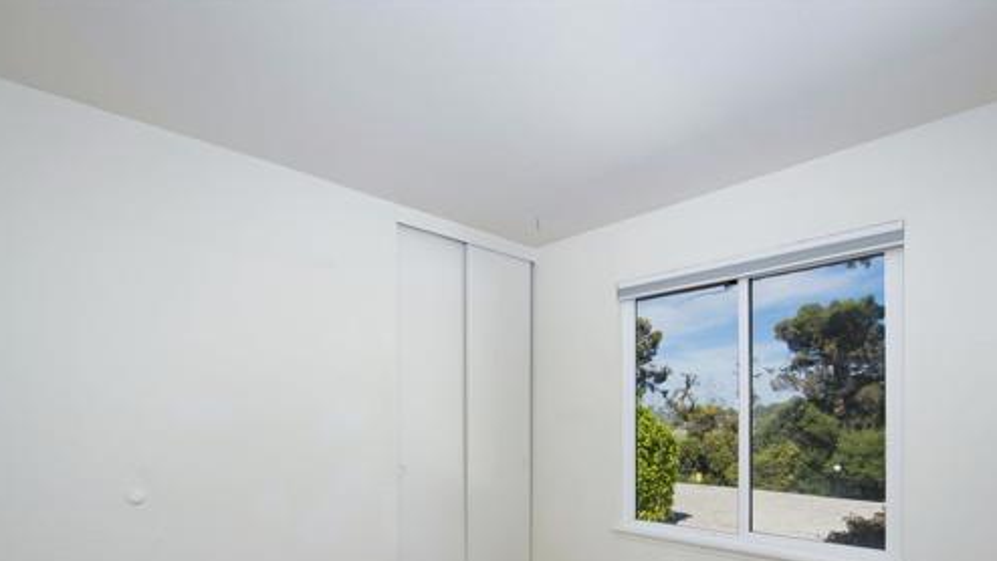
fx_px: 502
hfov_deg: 89.5
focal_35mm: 19
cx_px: 523
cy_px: 425
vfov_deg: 55.4
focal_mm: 14
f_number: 8
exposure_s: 1/250
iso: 320
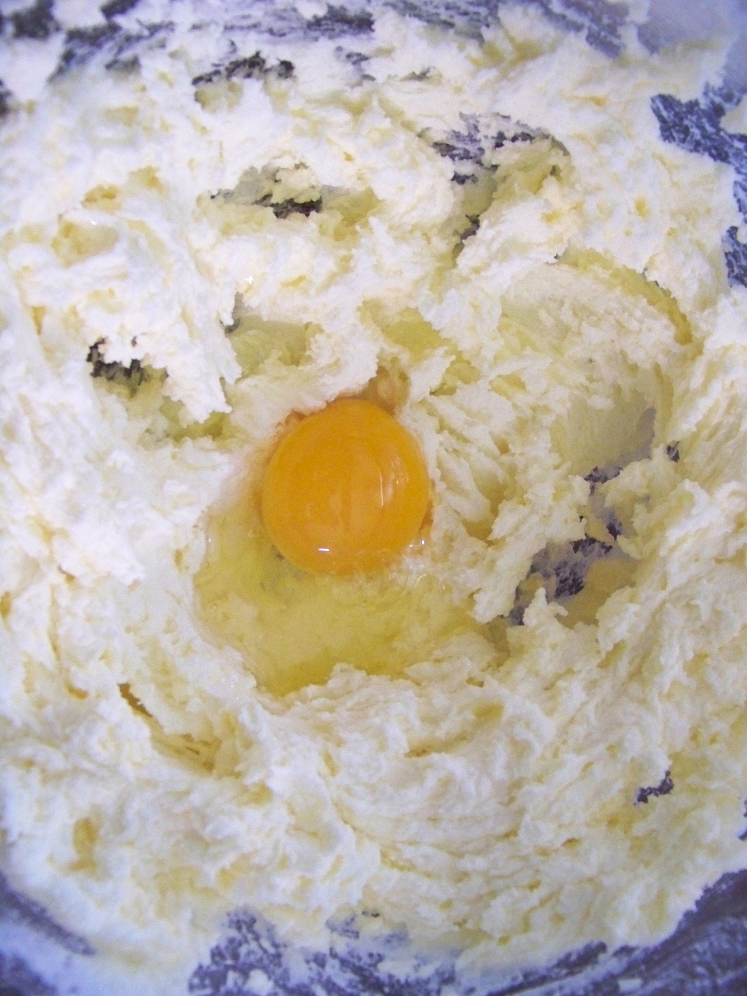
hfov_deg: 42.9
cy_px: 498
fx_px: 950
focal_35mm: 33
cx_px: 374
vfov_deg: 55.4
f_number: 2.8
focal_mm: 5.85
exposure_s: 1/30
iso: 800
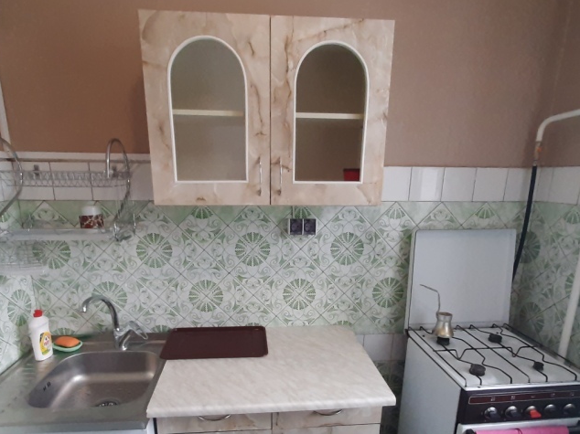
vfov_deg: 62.3
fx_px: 352
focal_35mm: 21
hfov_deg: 78.8
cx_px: 265
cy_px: 277
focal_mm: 1.42
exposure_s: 1/33
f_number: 2.2
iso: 200
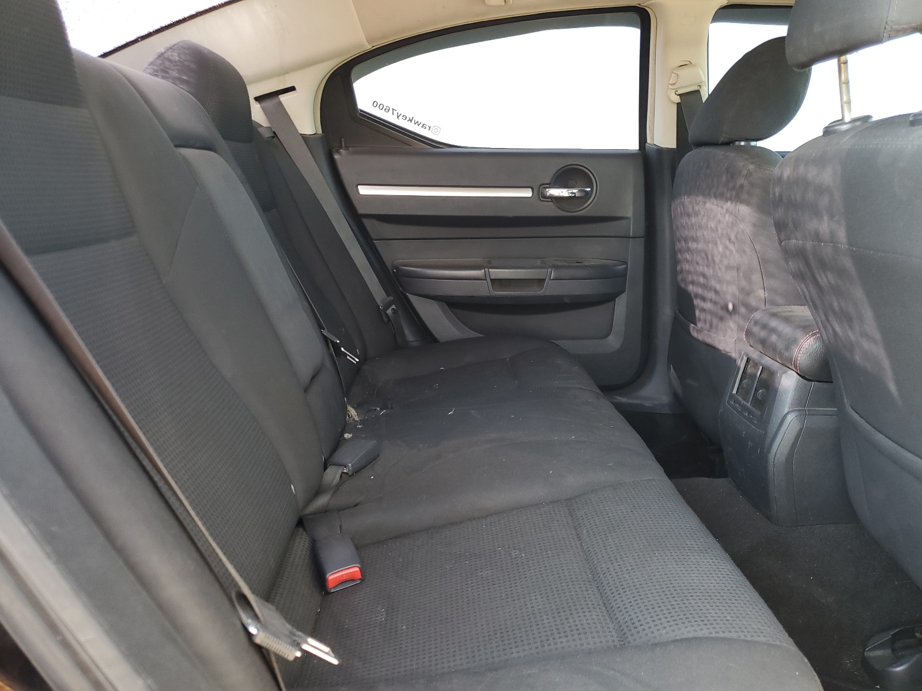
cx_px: 461
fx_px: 693
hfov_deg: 67.3
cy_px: 346
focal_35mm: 26
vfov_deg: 53.1
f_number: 1.5
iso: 61
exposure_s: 1/60.2
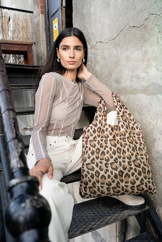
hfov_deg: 42.3
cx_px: 81
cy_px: 121
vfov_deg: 60.3
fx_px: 209
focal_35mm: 31
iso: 320
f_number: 5.6
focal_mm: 31
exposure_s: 1/160
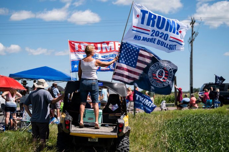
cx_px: 114
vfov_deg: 19.4
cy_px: 76
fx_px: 445
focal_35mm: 70
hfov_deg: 28.9
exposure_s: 1/3200
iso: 100
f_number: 2.8
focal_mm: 70
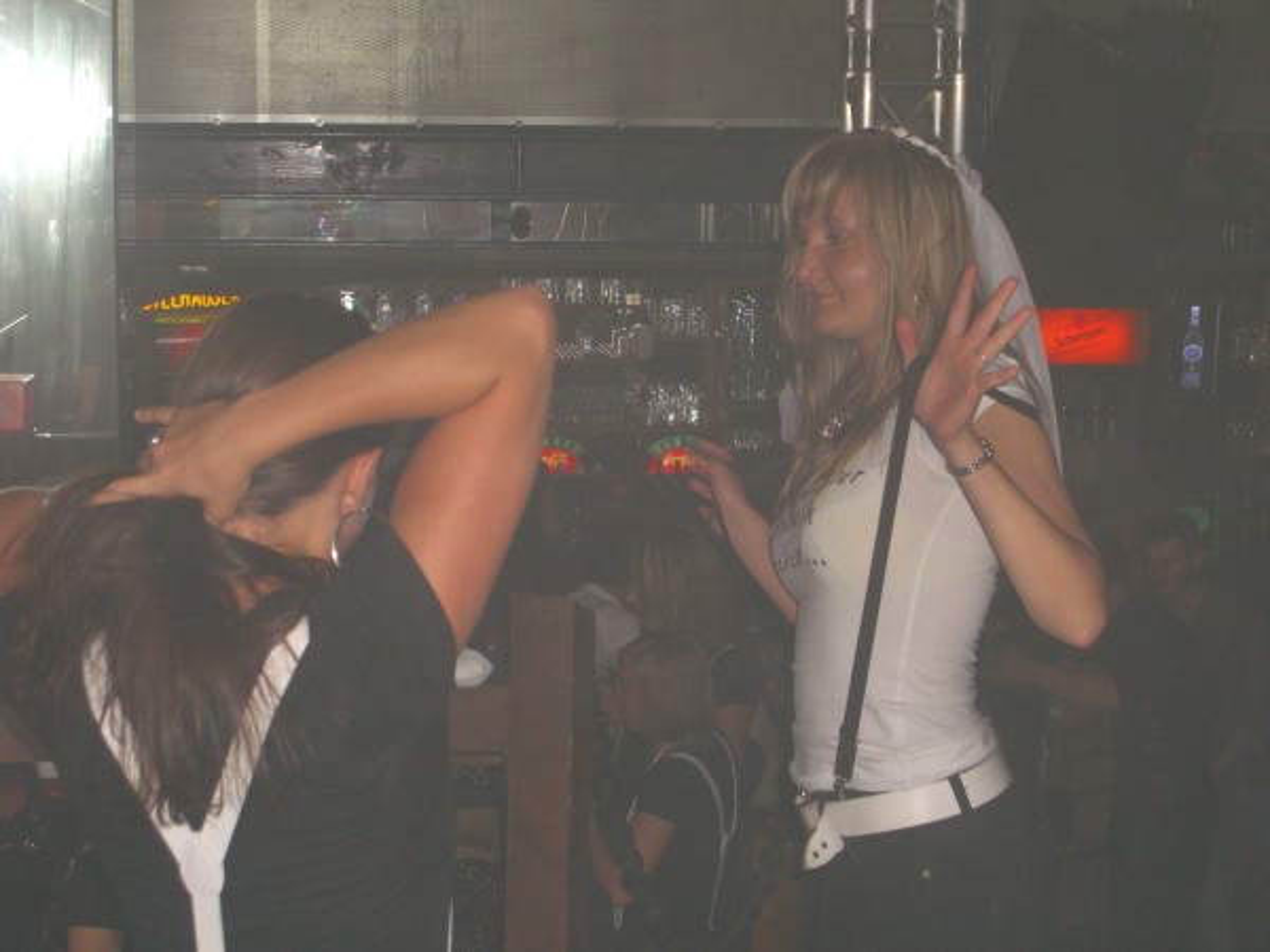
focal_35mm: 80
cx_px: 635
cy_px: 476
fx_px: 2935
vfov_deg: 18.4
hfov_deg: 24.4
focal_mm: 16.6
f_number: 4.4
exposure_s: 1/60
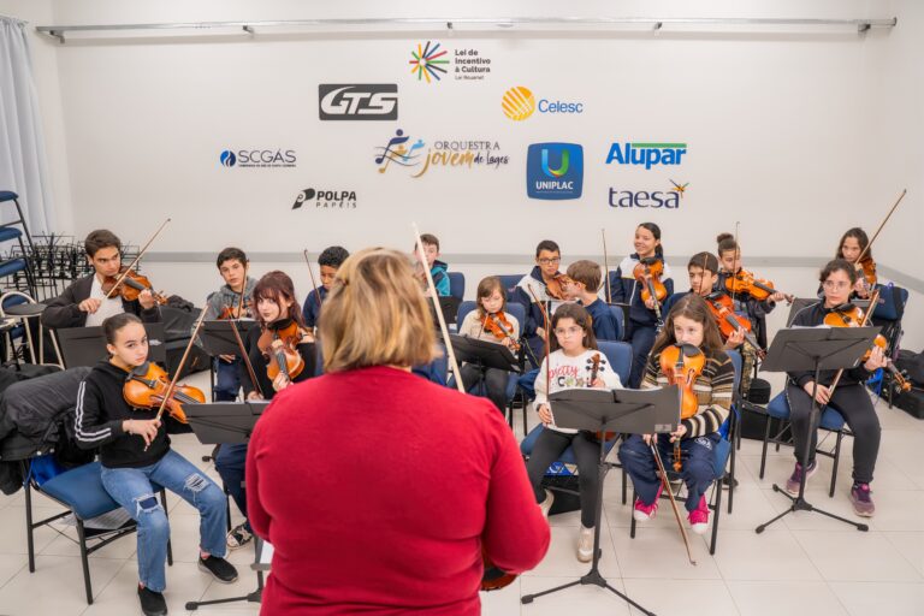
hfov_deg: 65.5
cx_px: 462
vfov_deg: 46.4
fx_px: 719
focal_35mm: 28
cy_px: 308
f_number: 3.5
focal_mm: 28
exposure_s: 1/125
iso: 500
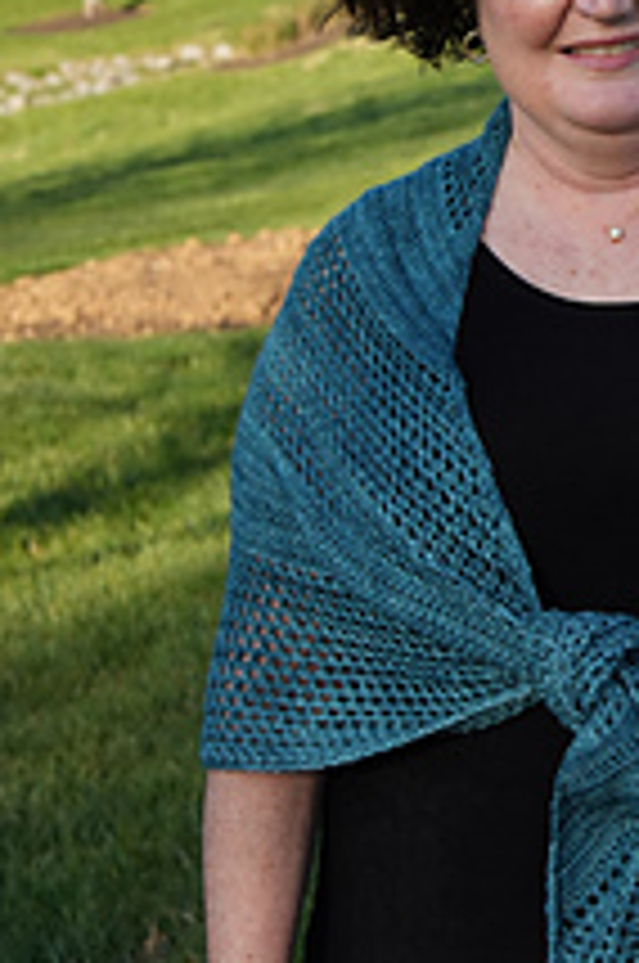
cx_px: 677
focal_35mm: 117
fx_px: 3125
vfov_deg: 17.5
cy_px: 594
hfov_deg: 11.5
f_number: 8
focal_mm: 50
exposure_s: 1/1250
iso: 1000
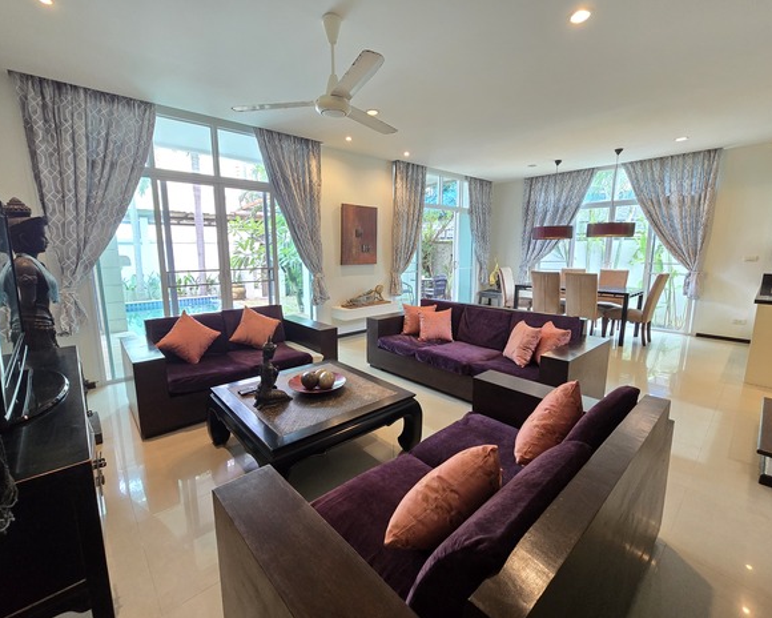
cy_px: 309
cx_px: 374
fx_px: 320
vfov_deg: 88.0
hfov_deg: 100.7
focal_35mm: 14
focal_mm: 2.2
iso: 400
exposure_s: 1/50
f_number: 2.2
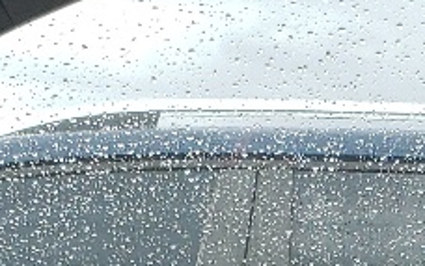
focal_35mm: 193
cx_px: 375
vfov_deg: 6.5
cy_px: 653
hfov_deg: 10.8
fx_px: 2238
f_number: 1.5
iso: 50
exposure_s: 1/588
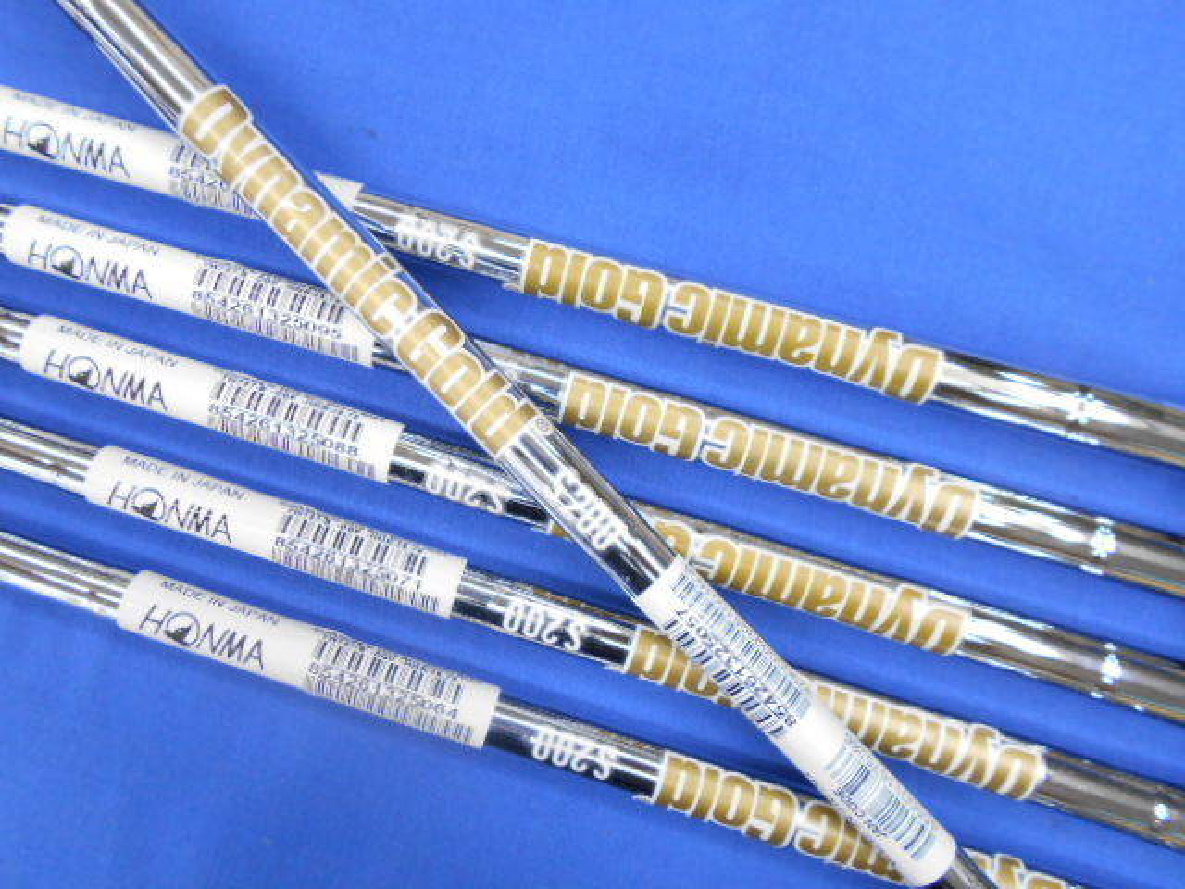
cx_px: 592
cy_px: 444
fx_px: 890
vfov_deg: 53.1
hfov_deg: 67.3
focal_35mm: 26
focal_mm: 4.6
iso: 250
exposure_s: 1/30
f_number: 3.2
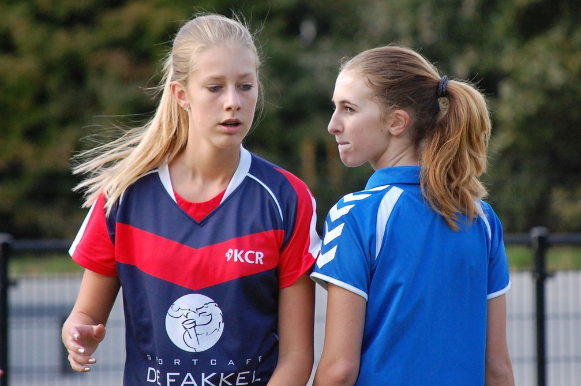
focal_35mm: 305
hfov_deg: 6.8
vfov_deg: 4.5
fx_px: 4917
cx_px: 293
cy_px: 193
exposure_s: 1/500
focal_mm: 200
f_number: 5.6
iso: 800
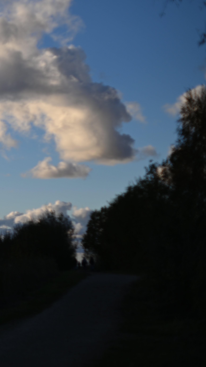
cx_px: -122
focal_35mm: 102
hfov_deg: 11.3
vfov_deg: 20.9
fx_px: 990
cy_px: 166
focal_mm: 50
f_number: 1.4
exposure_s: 1/6400
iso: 100
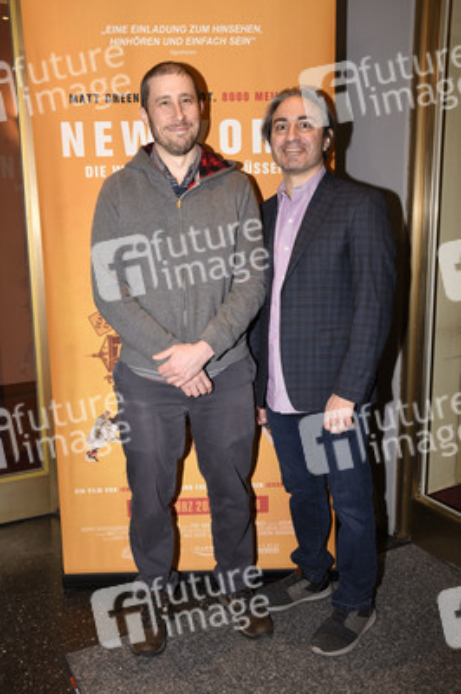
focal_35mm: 34
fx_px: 654
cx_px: 230
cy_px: 347
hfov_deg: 38.8
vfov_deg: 55.8
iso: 800
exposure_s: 1/50
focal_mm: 34
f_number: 6.3
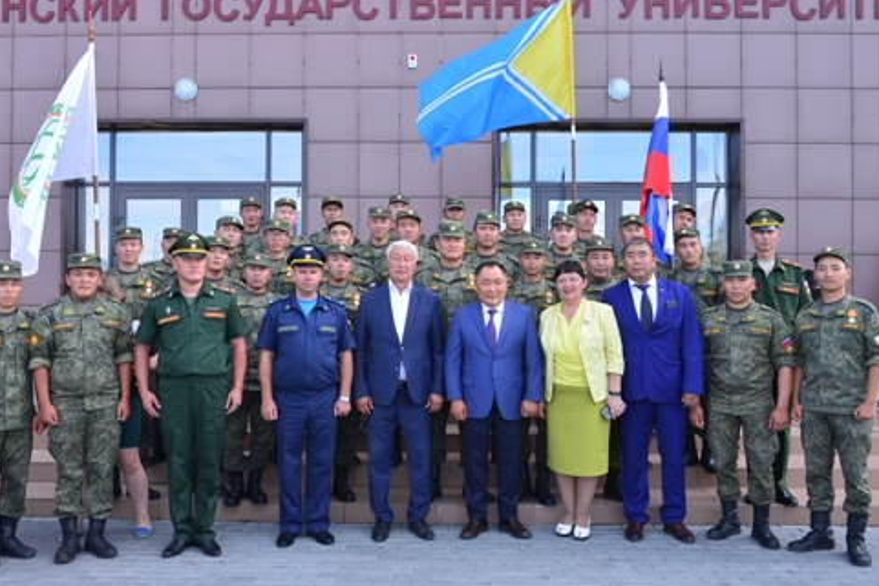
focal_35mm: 35
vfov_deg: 37.9
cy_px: 287
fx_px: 855
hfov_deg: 54.4
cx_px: 418
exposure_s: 1/160
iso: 200
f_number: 5.6
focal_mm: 32
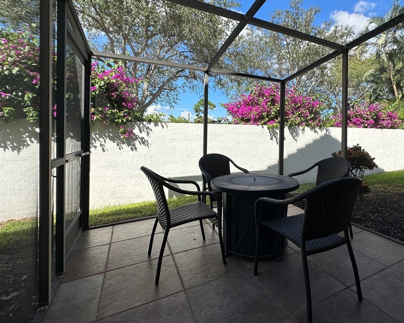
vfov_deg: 73.4
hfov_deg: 85.3
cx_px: 242
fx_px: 215
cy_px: 137
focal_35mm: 18
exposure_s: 1/1208
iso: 50
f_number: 2.2
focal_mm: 2.22
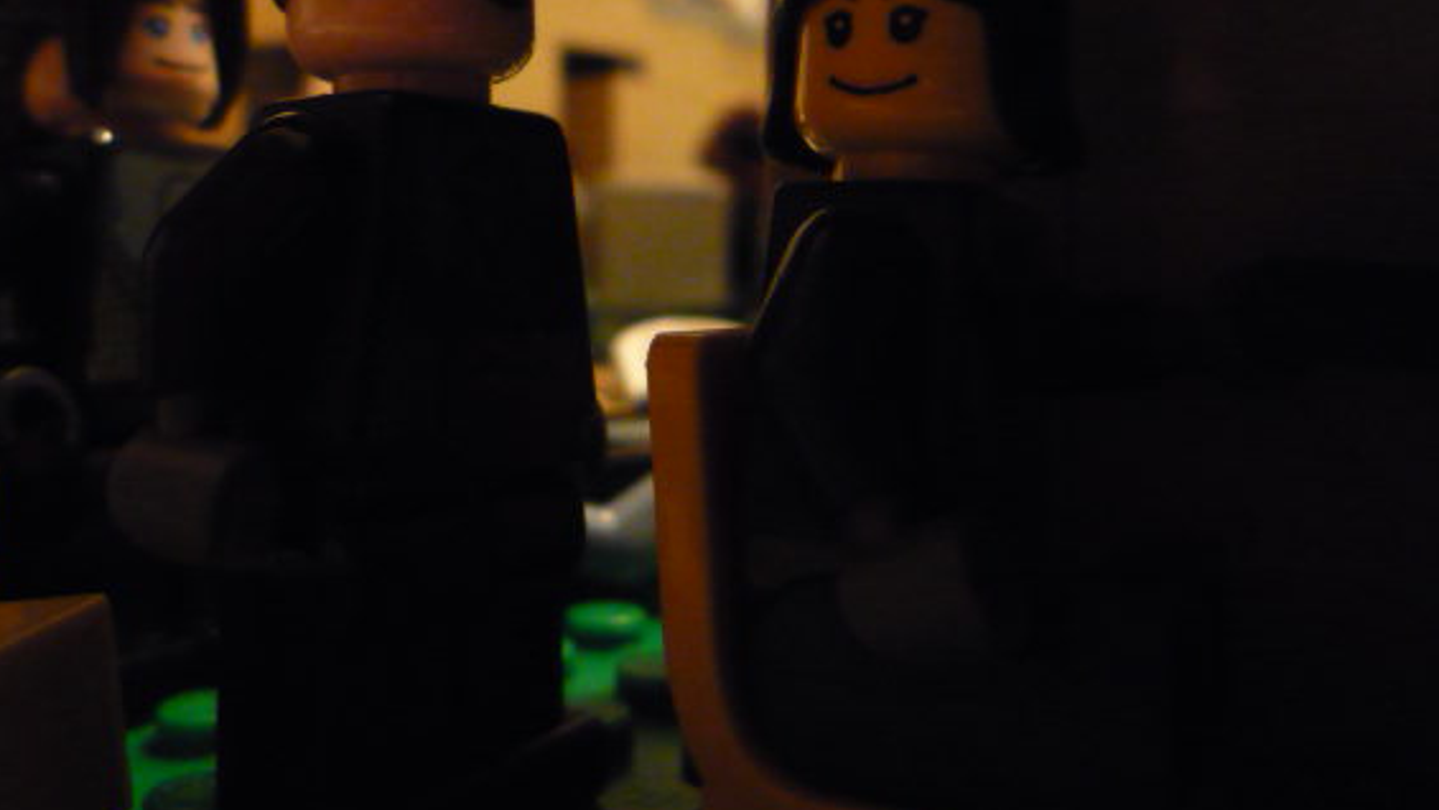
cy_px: 217
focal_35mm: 37
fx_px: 1412
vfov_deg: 31.5
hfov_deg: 53.9
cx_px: 632
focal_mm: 5.2
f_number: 3.3
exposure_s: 1/10
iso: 800
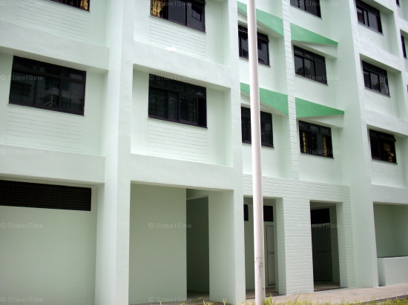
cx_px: 204
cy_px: 152
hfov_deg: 50.2
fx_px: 436
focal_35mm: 37
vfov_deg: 38.6
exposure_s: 1/160
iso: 80
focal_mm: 6.2
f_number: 2.8
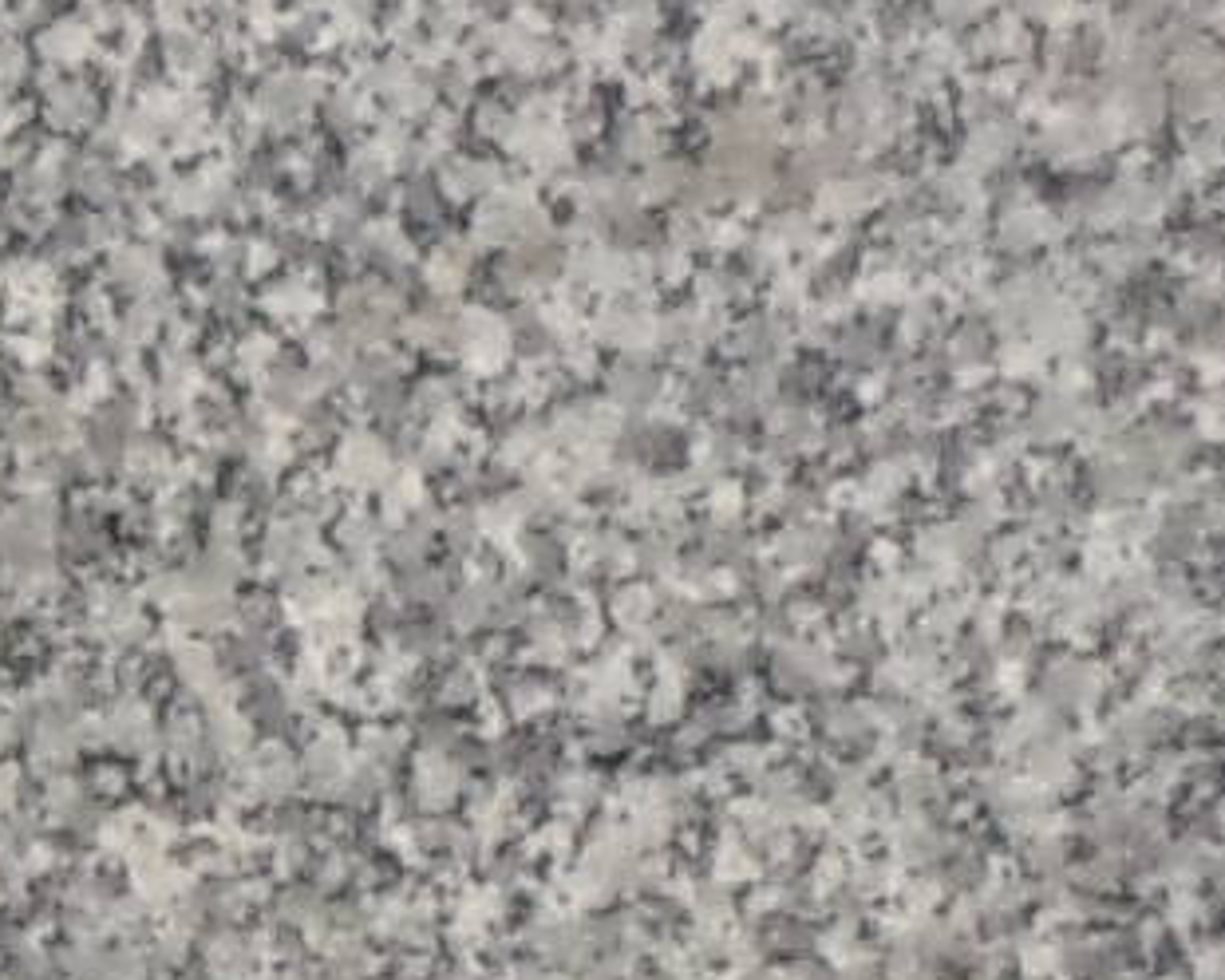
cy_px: 2569
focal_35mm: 523
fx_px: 18962
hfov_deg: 3.5
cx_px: -3647
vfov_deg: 2.9
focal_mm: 11.5
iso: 167
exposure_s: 1/34
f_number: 5.2
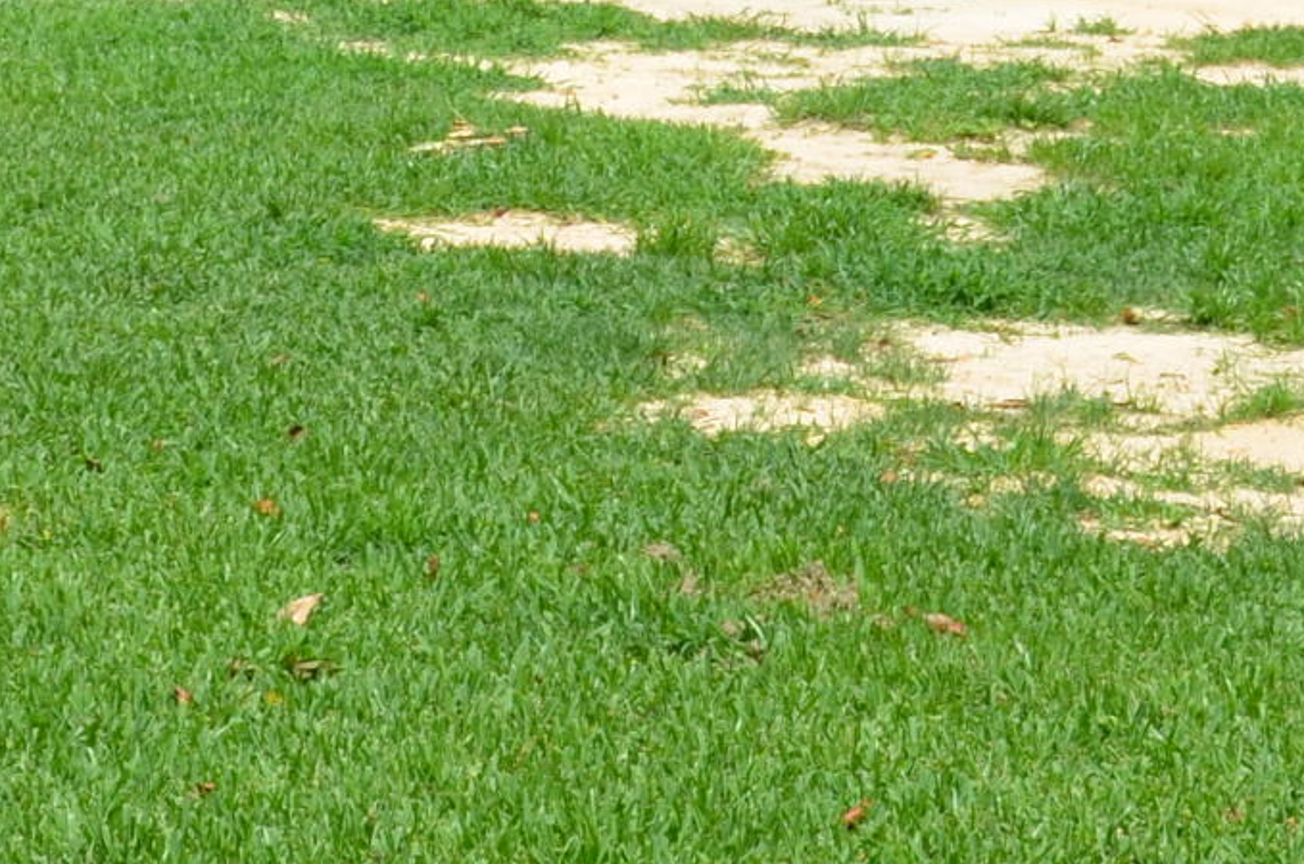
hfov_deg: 12.9
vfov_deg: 8.5
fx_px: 5748
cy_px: -95
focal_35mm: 159
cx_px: 538
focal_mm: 24
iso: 100
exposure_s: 1/250
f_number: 8
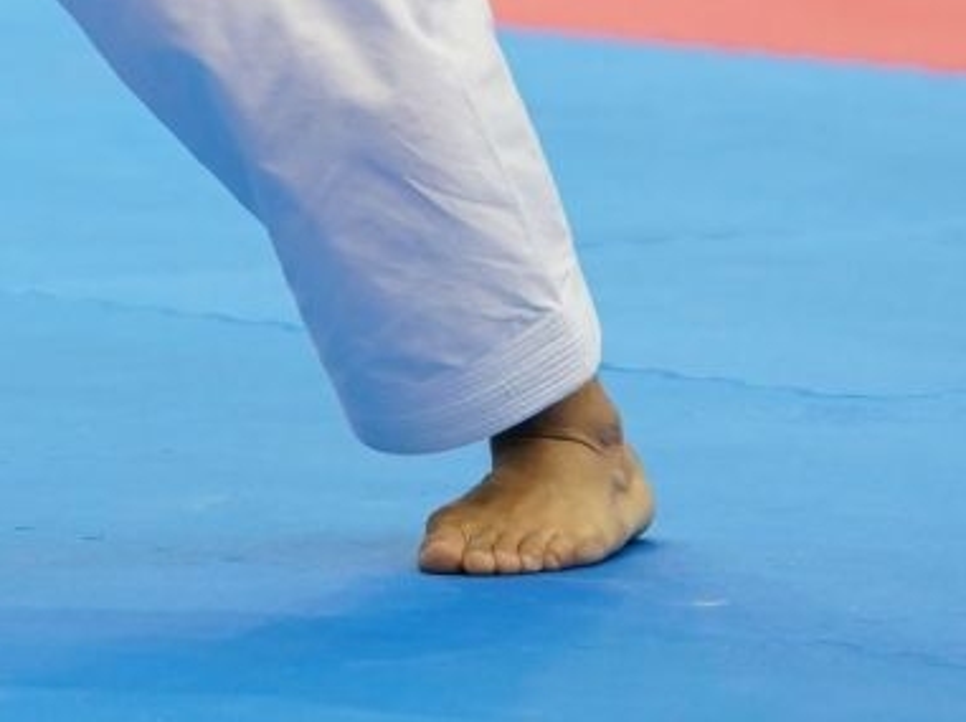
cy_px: -671
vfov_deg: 2.8
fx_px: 14581
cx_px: -401
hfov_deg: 3.8
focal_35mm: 523
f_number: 2.8
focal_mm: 115
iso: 1250
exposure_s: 1/500
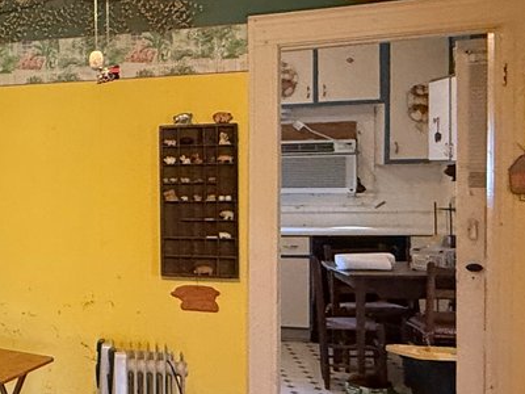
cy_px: 196
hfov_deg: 27.9
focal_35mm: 53
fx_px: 804
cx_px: -205
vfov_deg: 27.5
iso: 400
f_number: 2.2
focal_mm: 2.22
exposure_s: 1/60
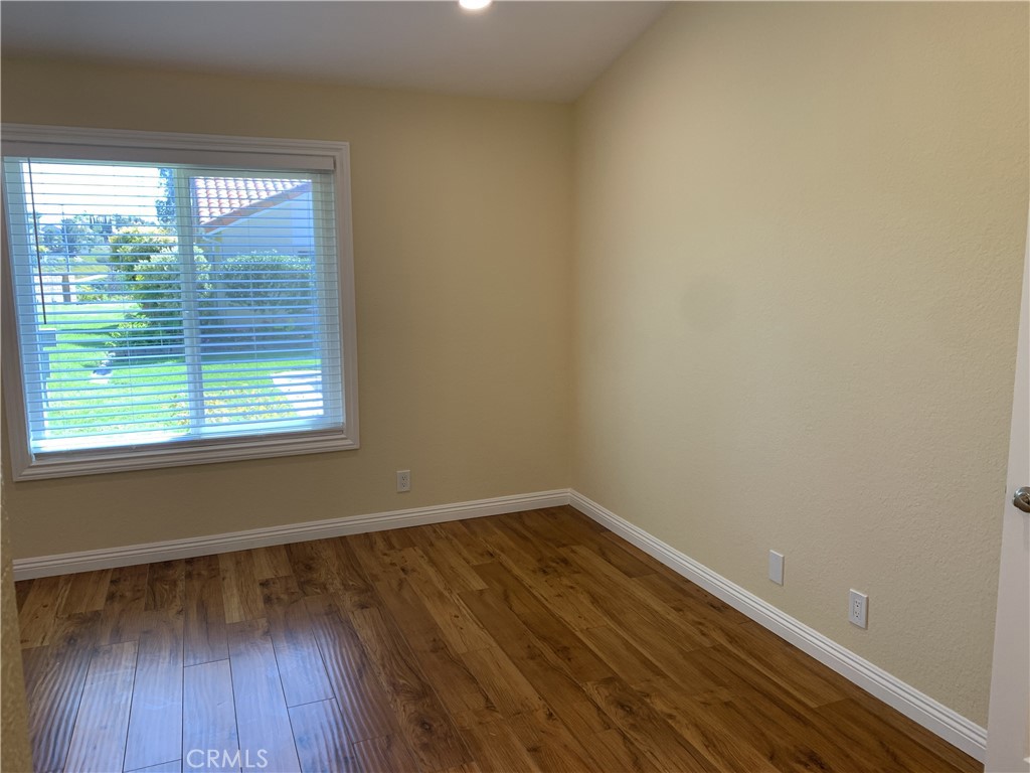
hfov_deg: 67.3
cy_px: 386
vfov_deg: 53.1
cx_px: 515
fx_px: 774
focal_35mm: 26
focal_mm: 4.25
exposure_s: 1/121
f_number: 1.8
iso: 50
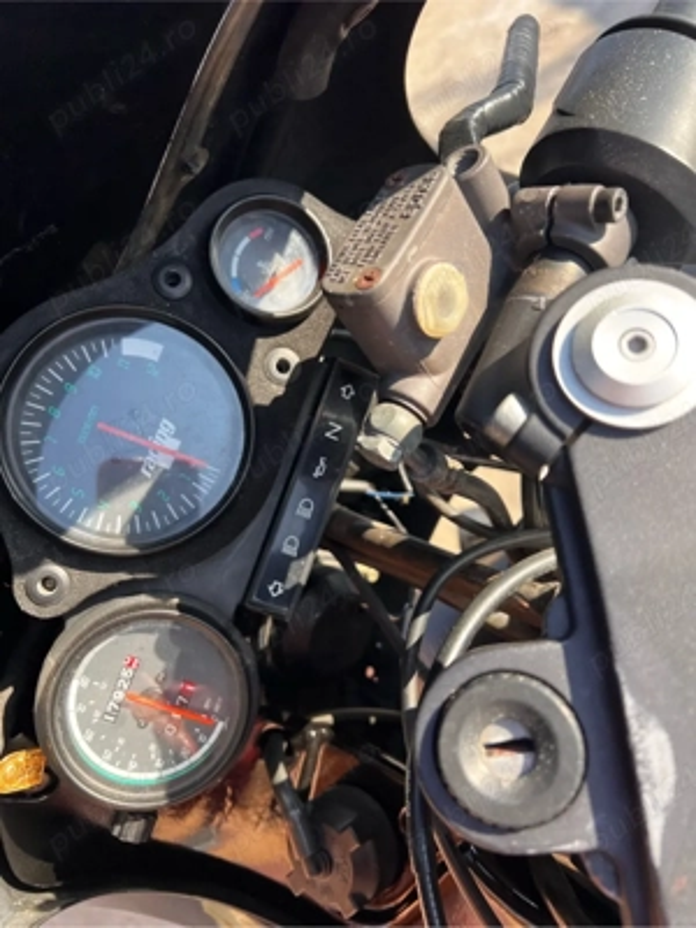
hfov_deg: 53.1
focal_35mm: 26
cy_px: 464
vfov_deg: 67.3
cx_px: 348
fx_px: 697
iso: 50
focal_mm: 5.7
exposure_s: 1/452
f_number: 1.5
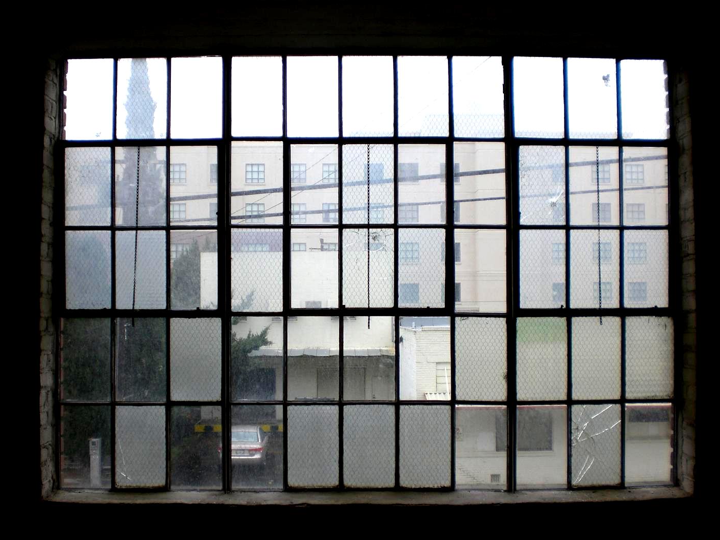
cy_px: 274
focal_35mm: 39
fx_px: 811
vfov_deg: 36.8
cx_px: 356
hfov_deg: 47.9
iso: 50
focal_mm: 6.3
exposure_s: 1/125
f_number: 3.1
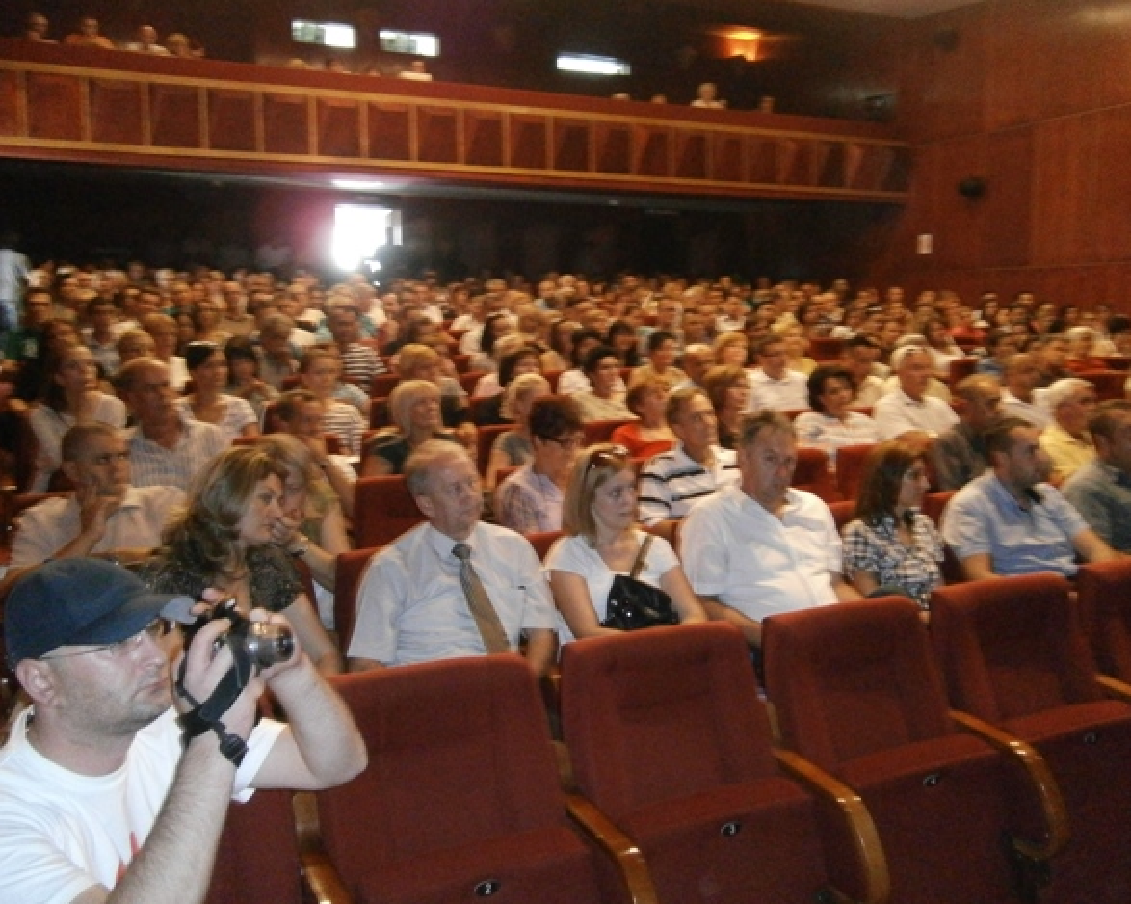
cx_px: 586
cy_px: 443
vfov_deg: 44.5
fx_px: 1104
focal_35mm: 33
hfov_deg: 54.2
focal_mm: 5.5
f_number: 2.9
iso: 800
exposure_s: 1/8
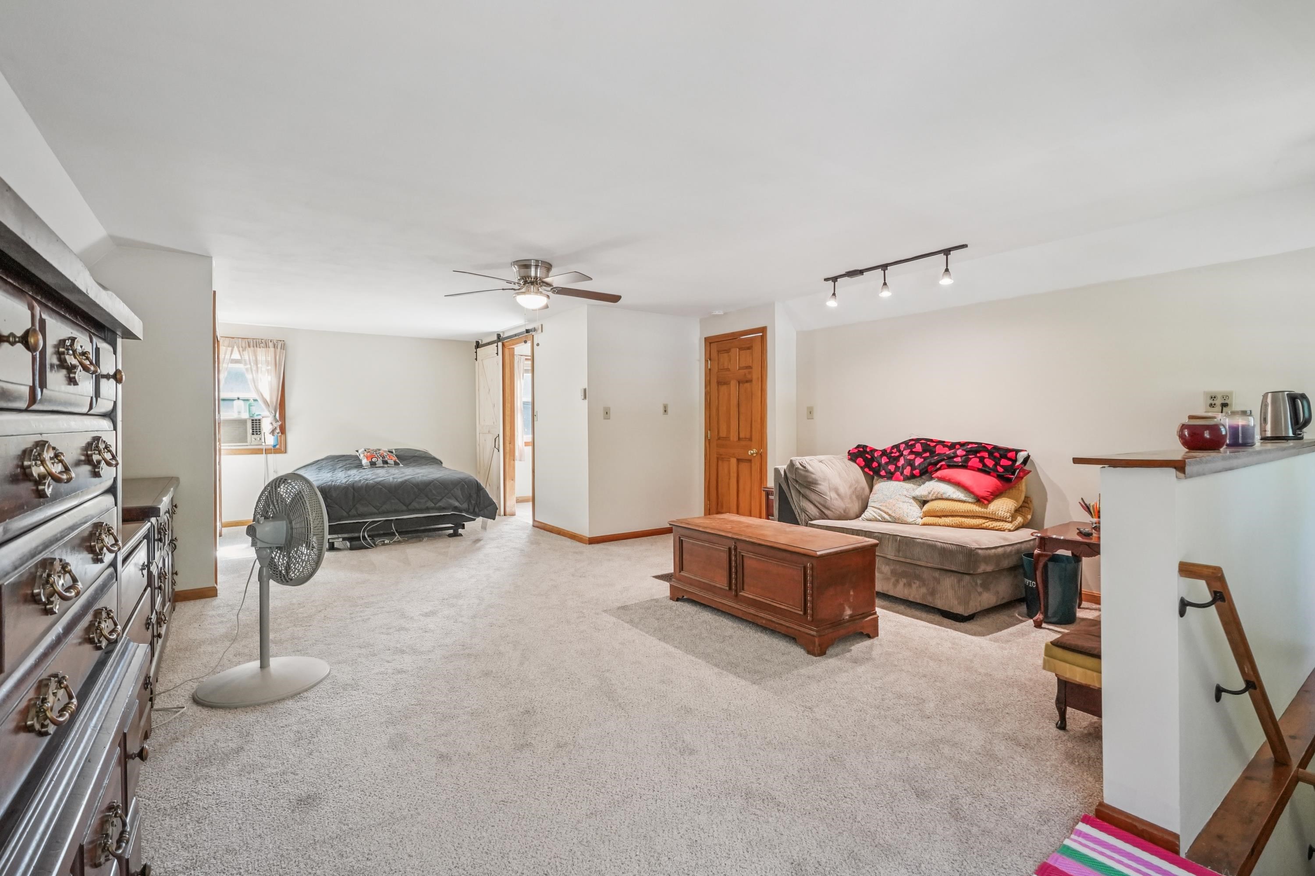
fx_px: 584
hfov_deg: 96.7
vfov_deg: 73.7
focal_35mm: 16
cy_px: 438
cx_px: 658
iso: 3200
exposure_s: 1/30
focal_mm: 16
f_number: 8
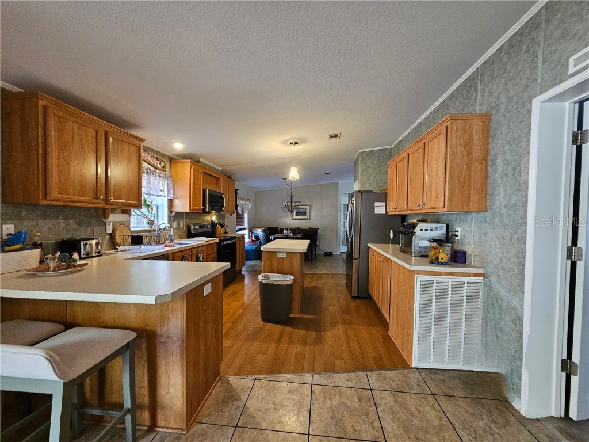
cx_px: 294
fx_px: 221
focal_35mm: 13
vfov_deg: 89.9
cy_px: 221
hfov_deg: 106.2
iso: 400
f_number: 2.2
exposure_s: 1/40
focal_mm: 2.2
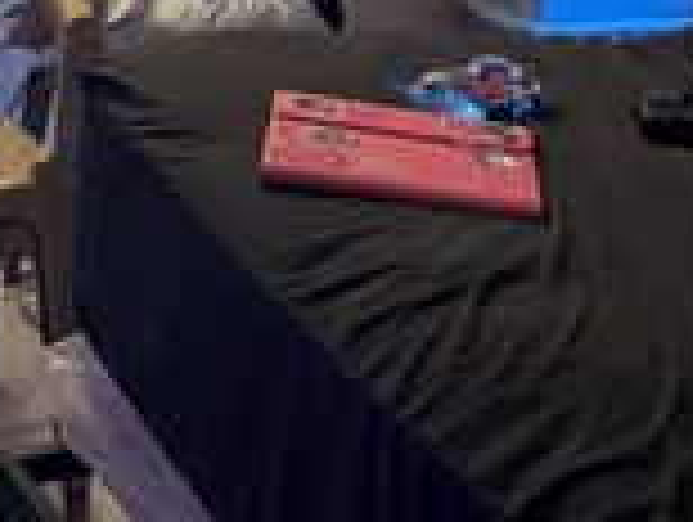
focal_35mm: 100
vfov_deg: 13.9
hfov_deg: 19.5
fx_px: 2005
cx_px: 184
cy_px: -277
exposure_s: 1/60
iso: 500
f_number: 1.6
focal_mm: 5.96
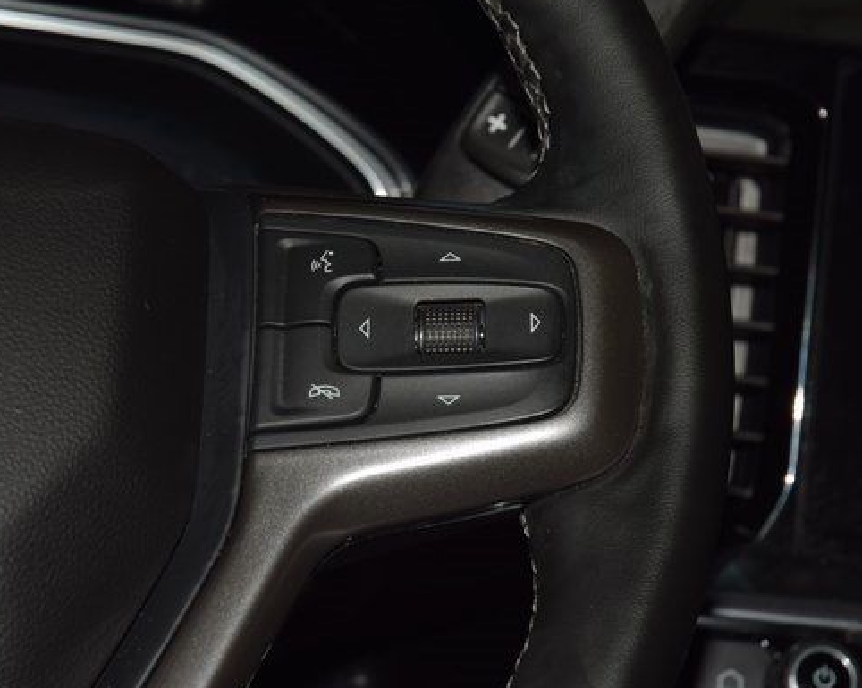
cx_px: 433
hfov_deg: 14.7
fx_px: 3340
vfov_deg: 11.8
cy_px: 331
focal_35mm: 131
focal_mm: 70
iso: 100
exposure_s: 1/125
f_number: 8
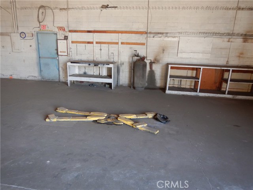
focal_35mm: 24
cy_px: 95
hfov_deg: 71.6
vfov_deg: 56.8
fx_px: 175
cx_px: 126
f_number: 2.8
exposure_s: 1/30
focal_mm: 4.3
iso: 125
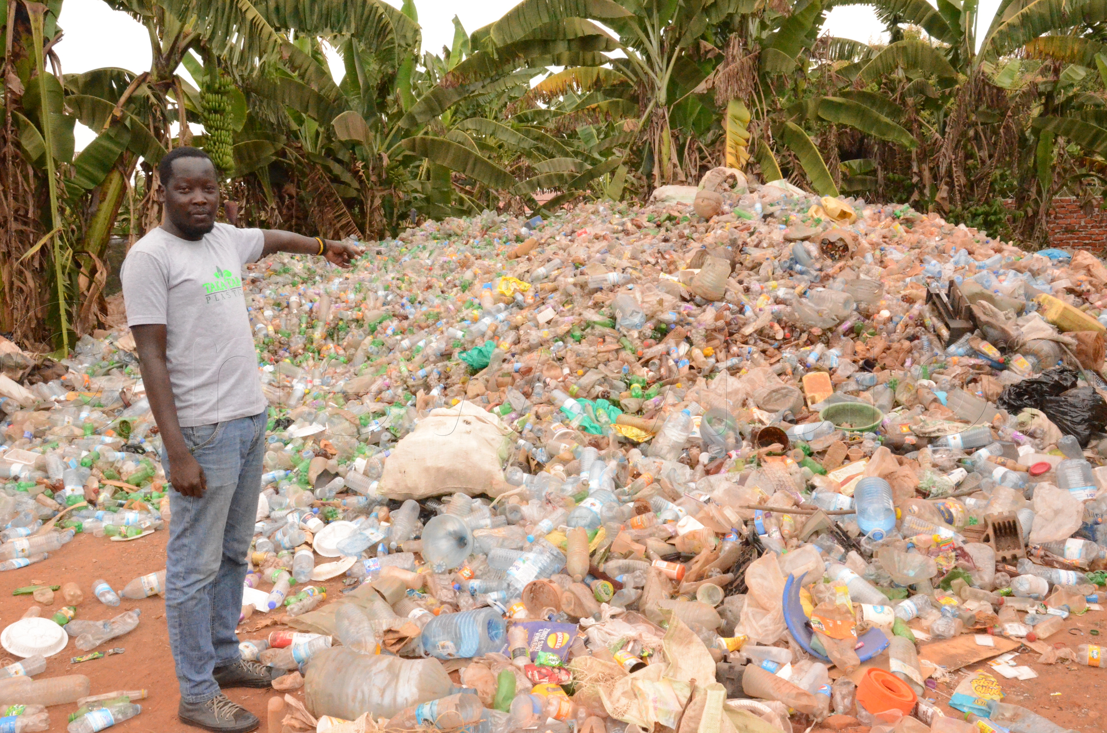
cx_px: 554
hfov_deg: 59.6
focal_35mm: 32
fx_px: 967
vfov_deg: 41.5
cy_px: 366
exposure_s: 1/1000
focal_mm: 21
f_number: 16
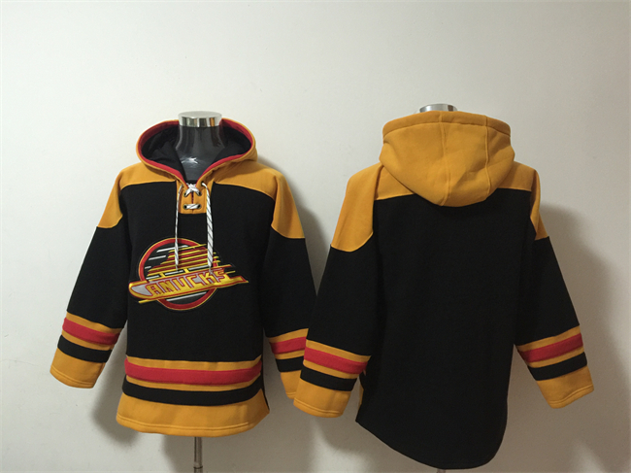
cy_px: 236
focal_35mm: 29
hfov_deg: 61.7
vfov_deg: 48.2
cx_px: 316
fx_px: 528
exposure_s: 1/8
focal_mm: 4.15
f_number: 2.2
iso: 125
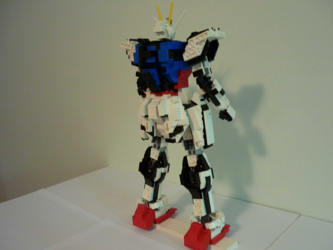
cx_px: 166
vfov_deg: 42.9
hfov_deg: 55.4
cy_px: 125
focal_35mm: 33
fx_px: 317
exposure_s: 1/13
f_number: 2.8
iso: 400
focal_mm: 5.5
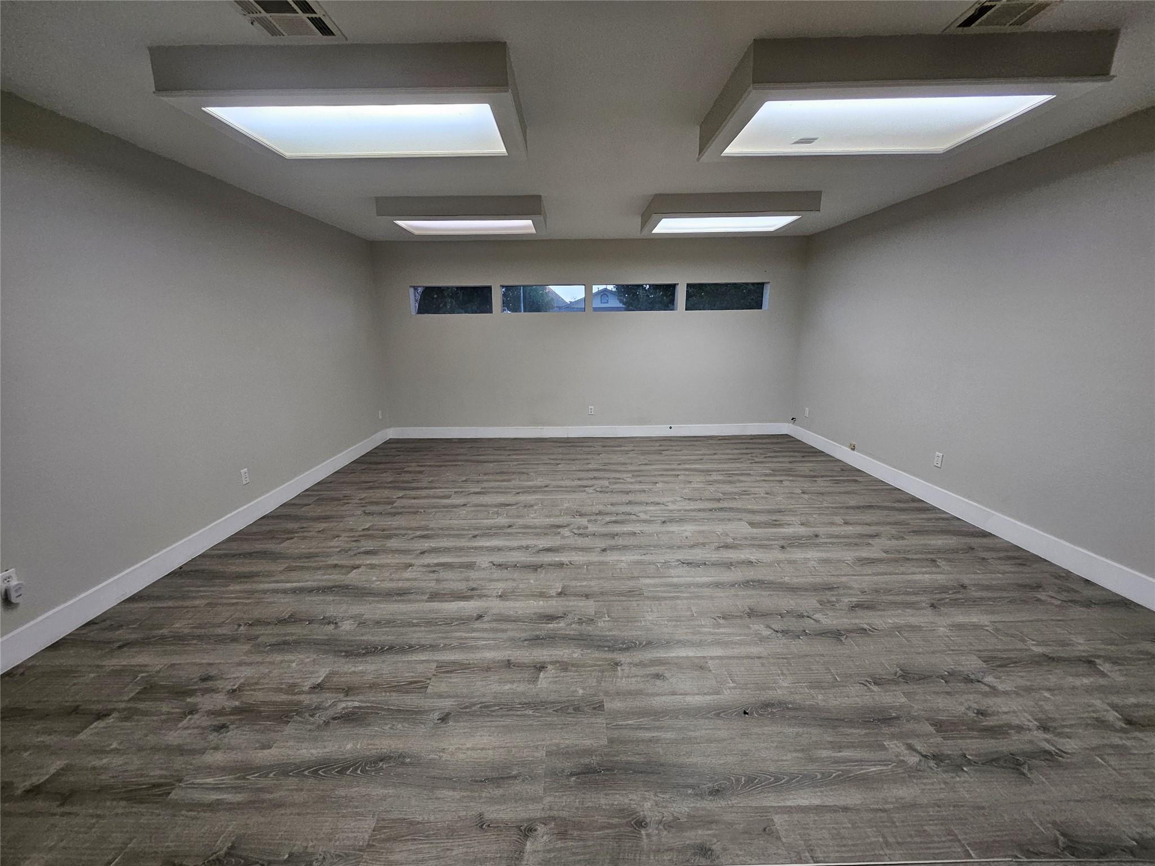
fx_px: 434
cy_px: 433
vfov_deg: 89.9
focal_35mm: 13
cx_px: 578
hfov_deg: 106.2
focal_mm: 1.74
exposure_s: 1/60
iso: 160
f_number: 2.2
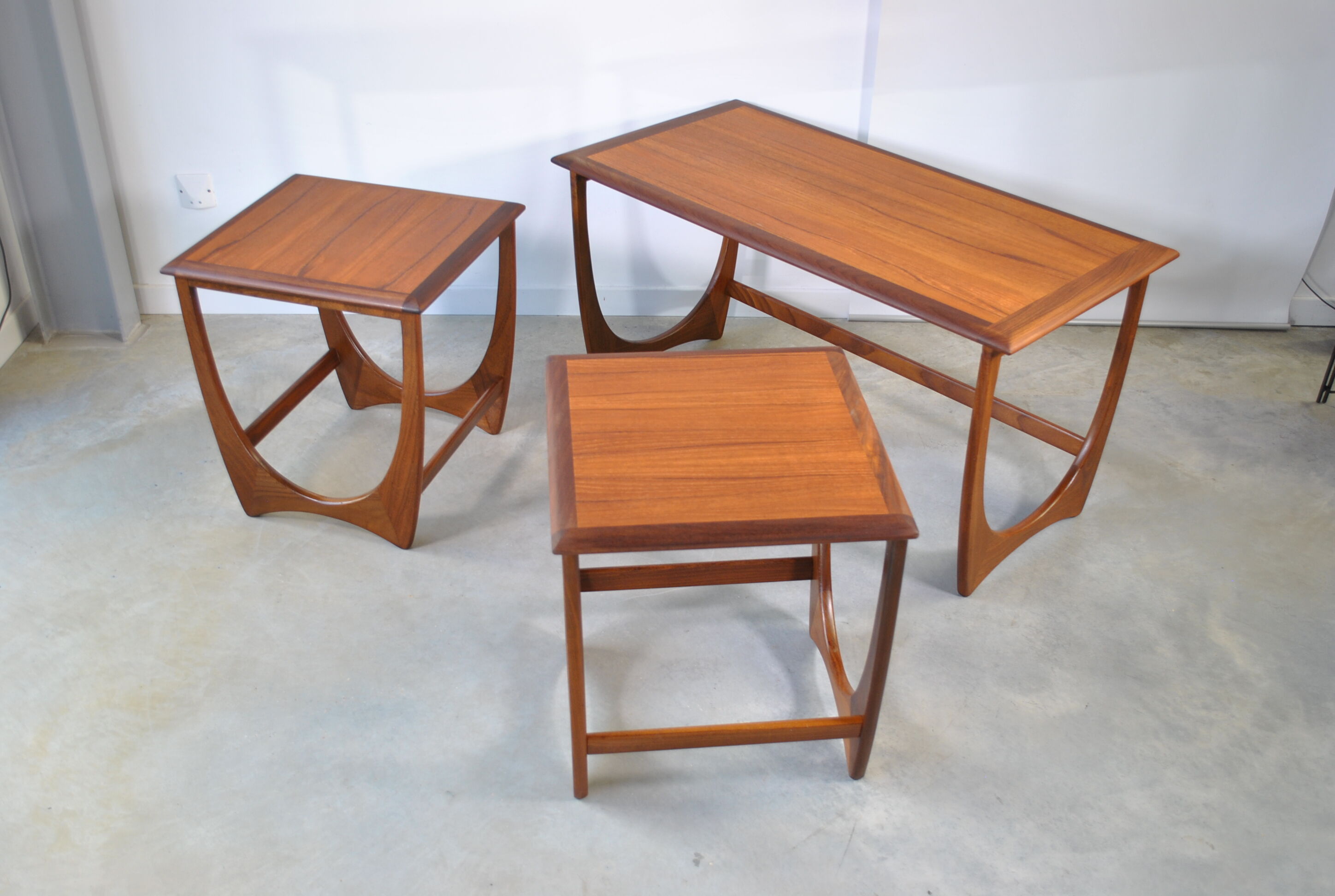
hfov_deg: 53.0
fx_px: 1338
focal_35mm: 36
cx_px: 668
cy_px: 448
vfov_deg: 37.0
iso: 200
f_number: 4.5
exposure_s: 1/40
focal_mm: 24
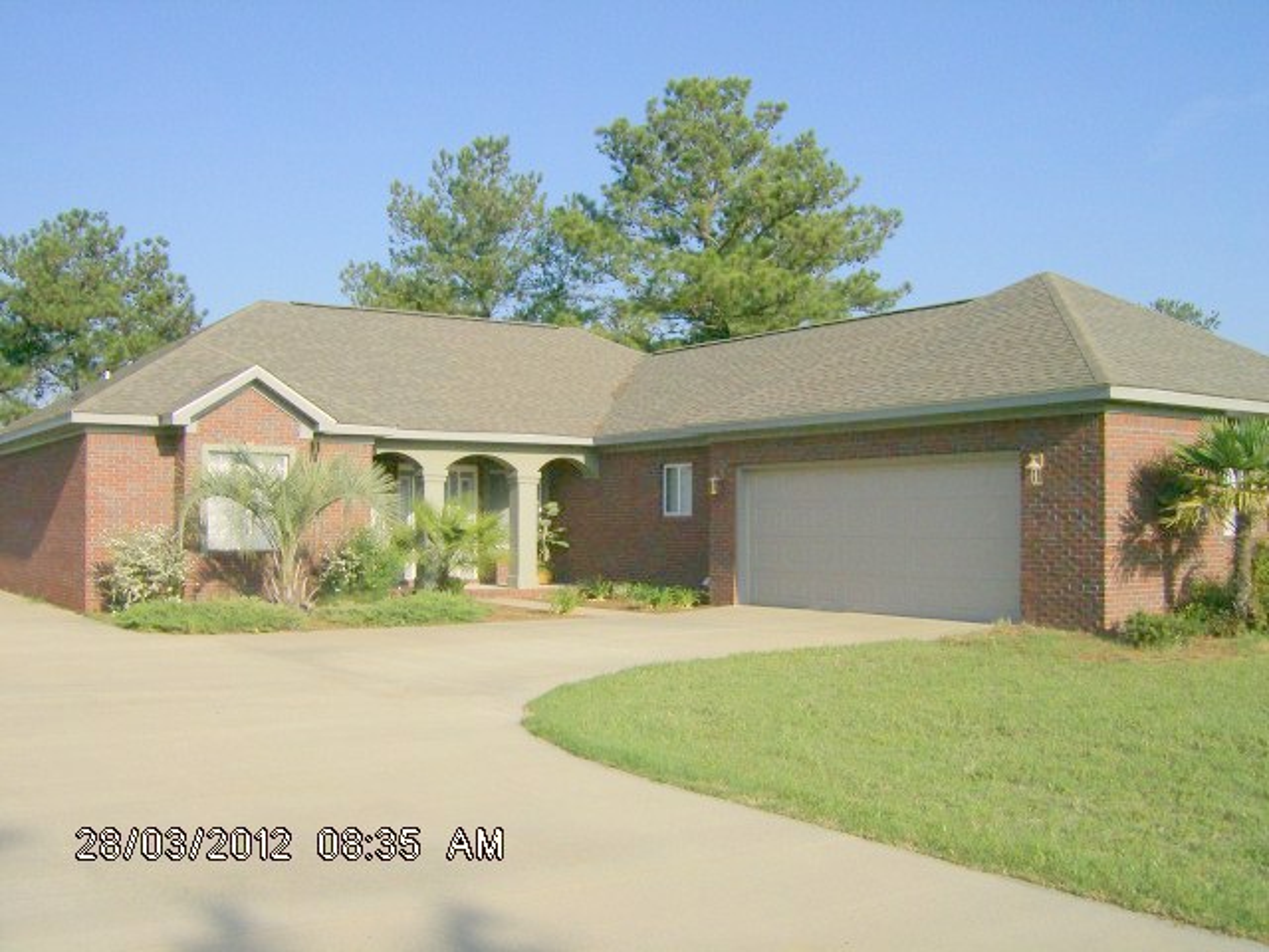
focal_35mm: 36
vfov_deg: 39.7
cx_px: 634
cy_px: 476
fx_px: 1320
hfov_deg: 51.4
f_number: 4.7
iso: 100
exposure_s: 1/1127
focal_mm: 6
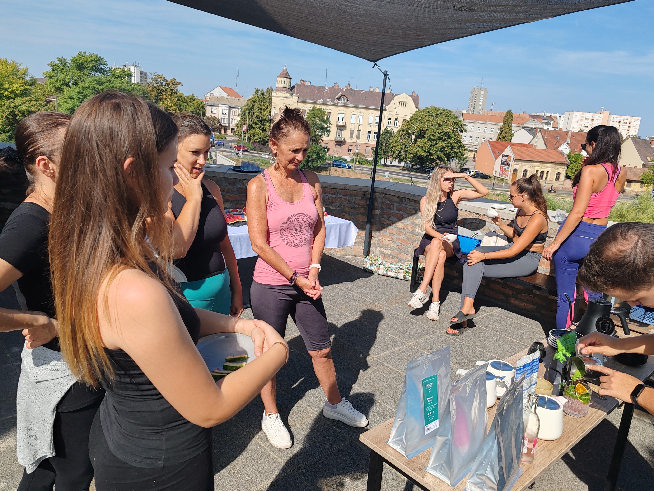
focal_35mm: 27
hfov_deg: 65.3
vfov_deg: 51.4
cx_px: 327
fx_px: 510
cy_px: 246
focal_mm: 6.12
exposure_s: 1/790
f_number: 1.9
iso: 50
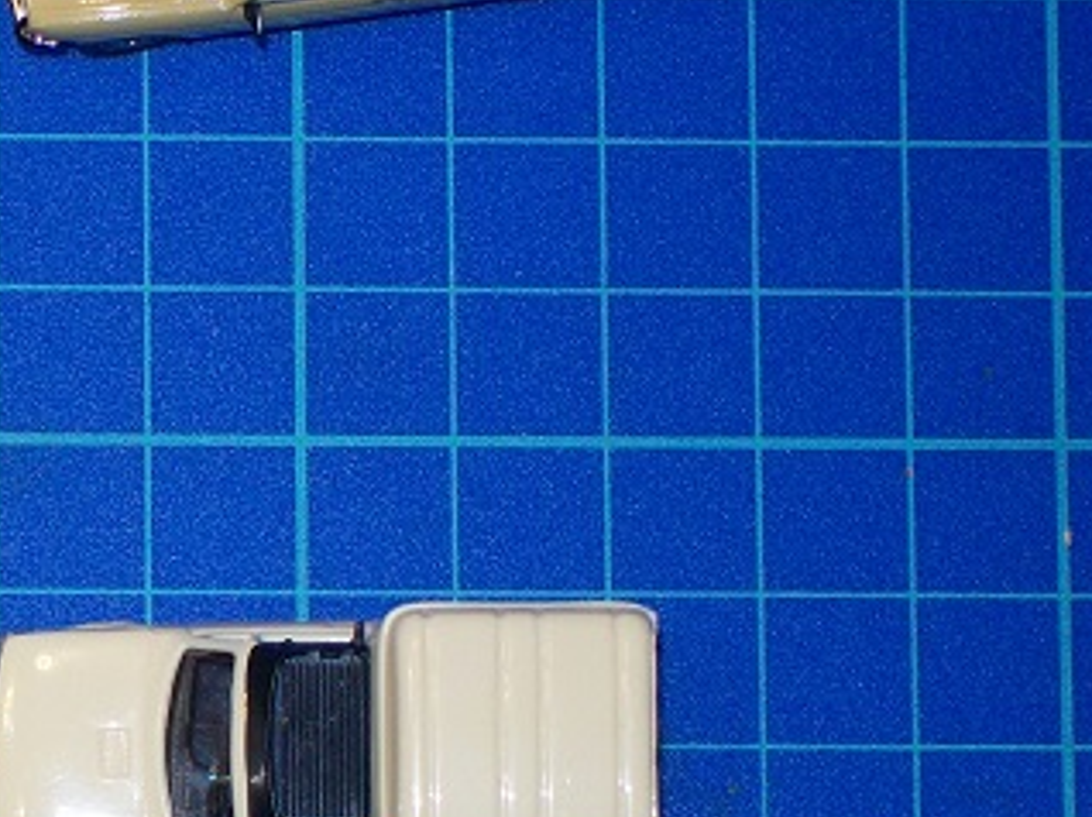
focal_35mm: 236
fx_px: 7439
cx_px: -2
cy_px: 767
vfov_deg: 6.3
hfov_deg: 8.4
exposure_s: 1/125
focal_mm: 18
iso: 64
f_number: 4.8
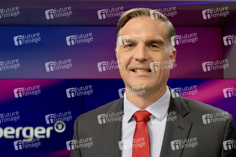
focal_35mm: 62
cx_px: 118
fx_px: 406
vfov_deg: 21.9
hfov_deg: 32.4
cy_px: 78
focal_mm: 62
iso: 2500
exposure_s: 1/250
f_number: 6.3
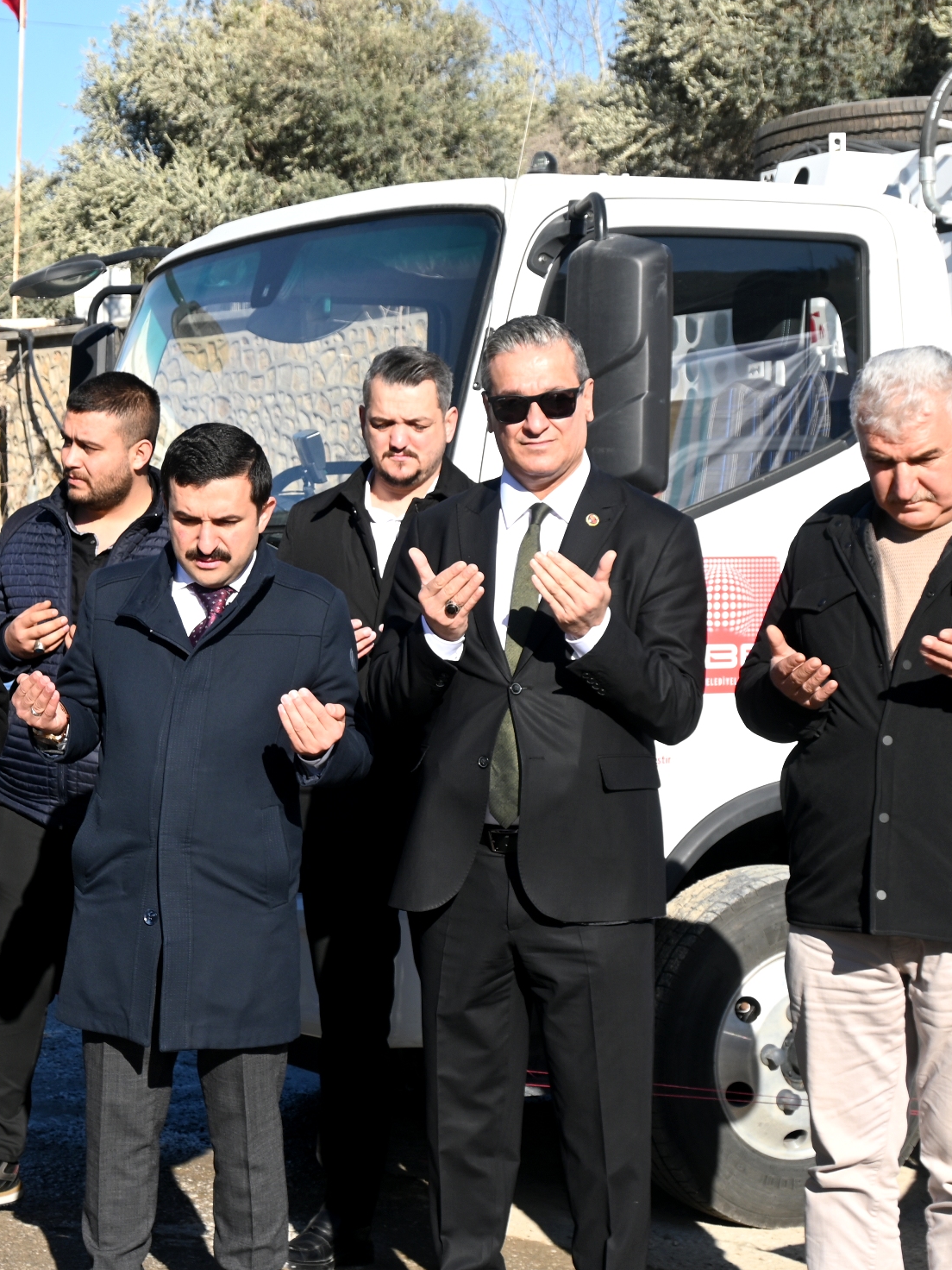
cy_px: 631
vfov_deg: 24.2
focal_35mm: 81
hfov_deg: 18.2
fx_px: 2960
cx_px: 237
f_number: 9
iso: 100
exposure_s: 1/200
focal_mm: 37
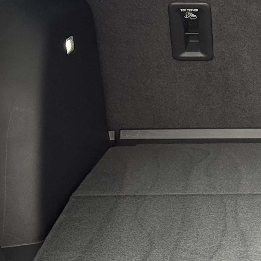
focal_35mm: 180
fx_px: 1535
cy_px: 3
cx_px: 392
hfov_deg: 9.4
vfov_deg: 9.7
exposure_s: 1/330
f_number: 1.78
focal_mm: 6.76
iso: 100
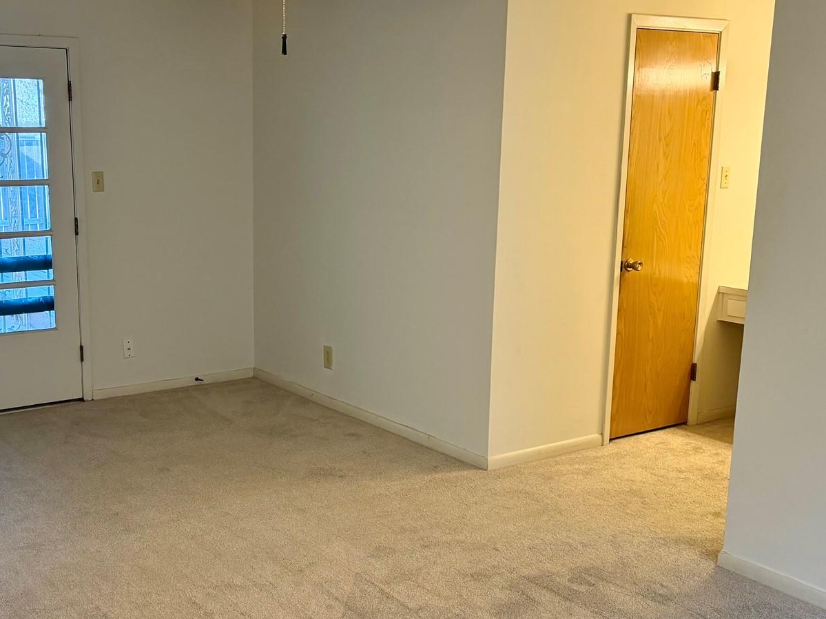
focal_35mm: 41
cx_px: 245
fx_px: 978
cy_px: 328
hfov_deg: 44.8
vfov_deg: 35.1
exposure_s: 1/76
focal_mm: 6.76
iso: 200
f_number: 1.78
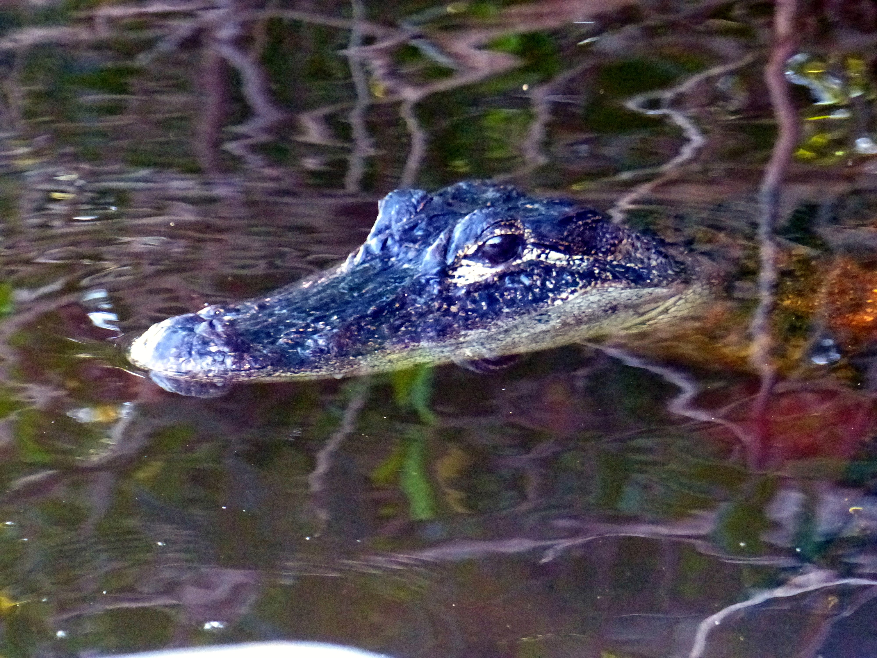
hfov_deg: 6.7
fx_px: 7525
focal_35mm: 297
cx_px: 438
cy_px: 329
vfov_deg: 5.0
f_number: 2.8
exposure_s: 1/200
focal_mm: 53.4
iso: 2500
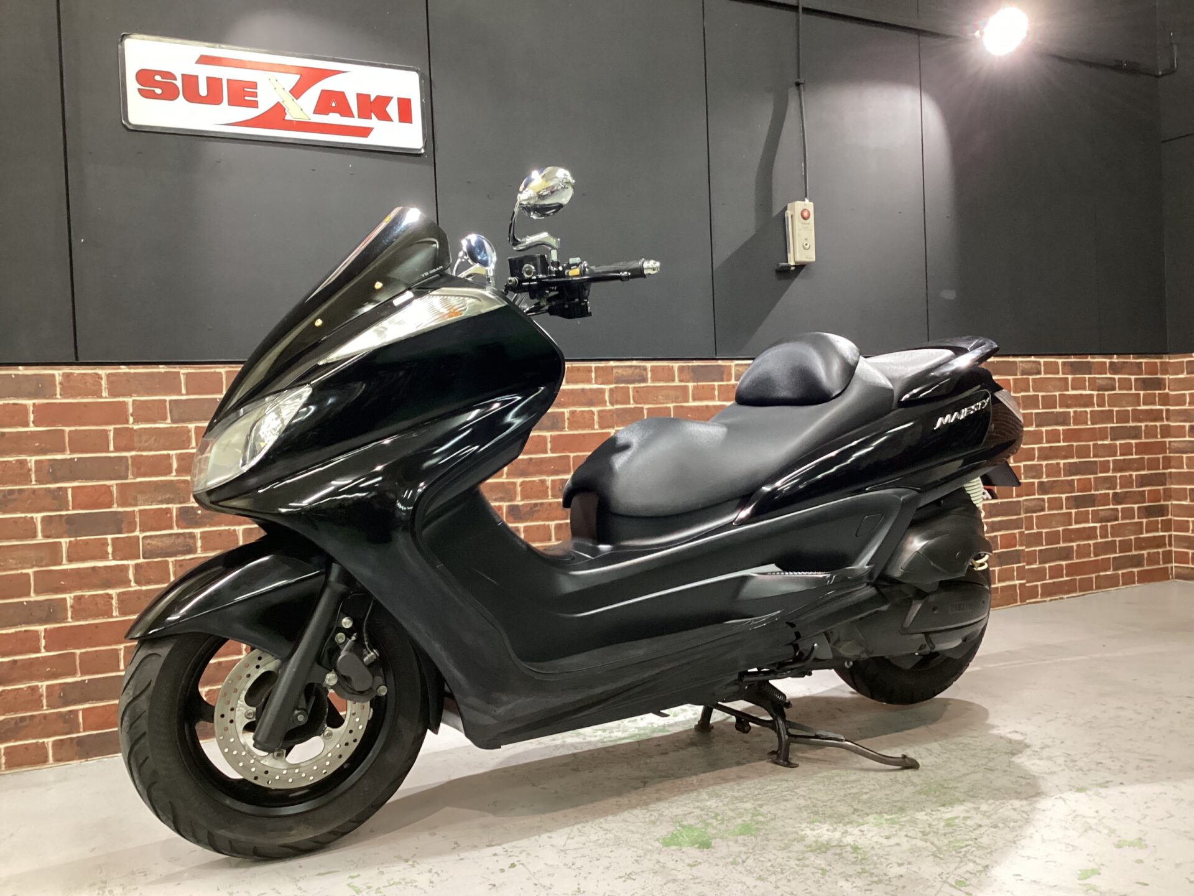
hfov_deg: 58.4
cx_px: 597
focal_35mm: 31
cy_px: 448
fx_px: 1069
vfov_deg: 45.4
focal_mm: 3.3
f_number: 2.4
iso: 320
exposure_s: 1/30
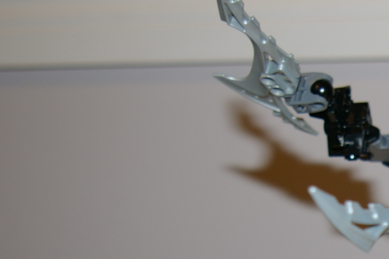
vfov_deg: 12.4
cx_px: 480
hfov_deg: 17.8
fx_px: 1177
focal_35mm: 109
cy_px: 271
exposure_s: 1/45
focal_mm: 24
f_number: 4
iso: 200
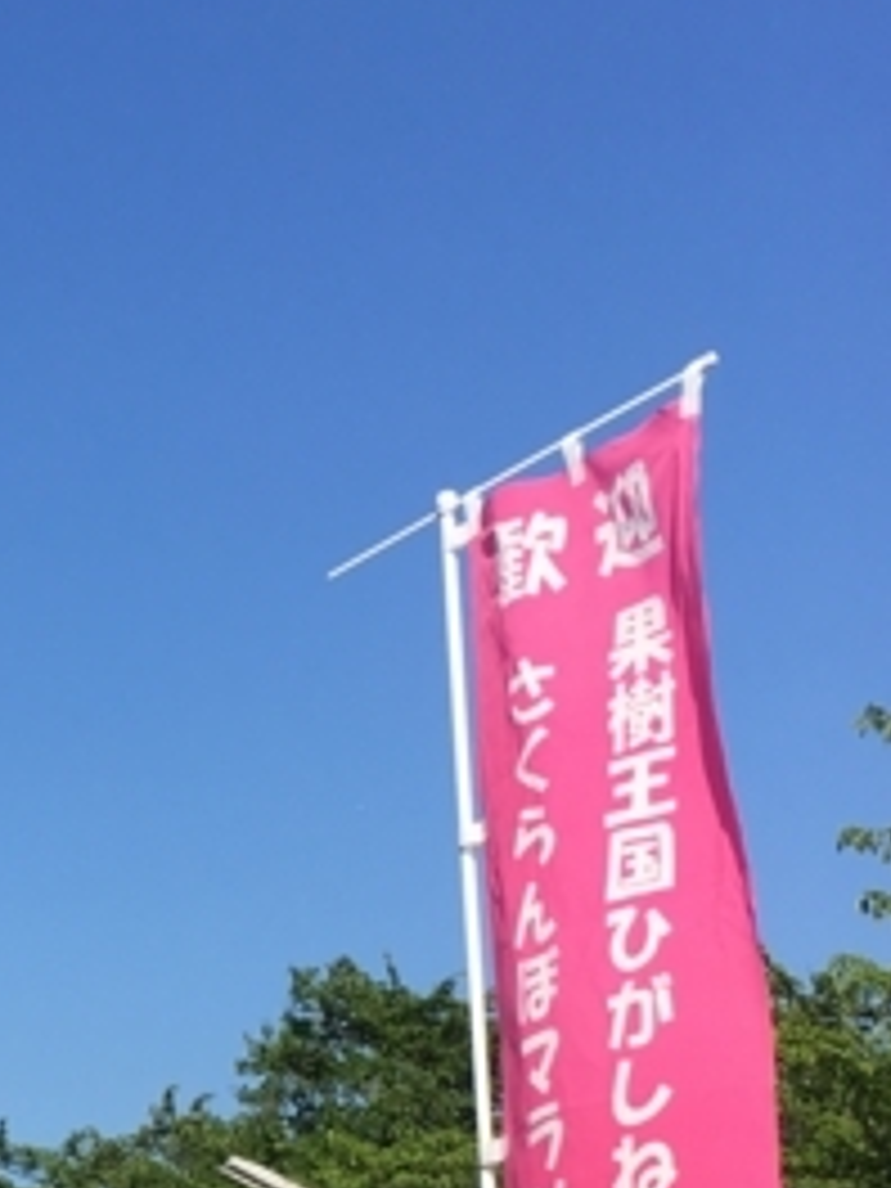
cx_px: -189
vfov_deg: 21.4
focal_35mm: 88
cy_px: 1224
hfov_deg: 16.1
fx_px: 3020
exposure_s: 1/1748
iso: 25
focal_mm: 4.15
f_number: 2.2
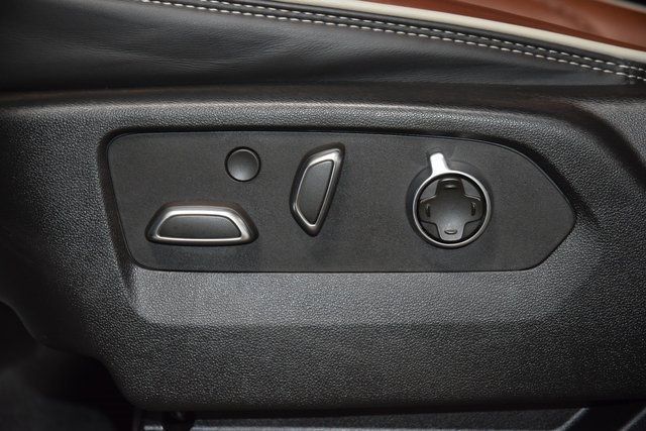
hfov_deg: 19.5
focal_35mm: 105
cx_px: 323
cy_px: 216
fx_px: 1884
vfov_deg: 13.0
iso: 2000
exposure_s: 1/60
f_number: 4.5
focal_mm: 70
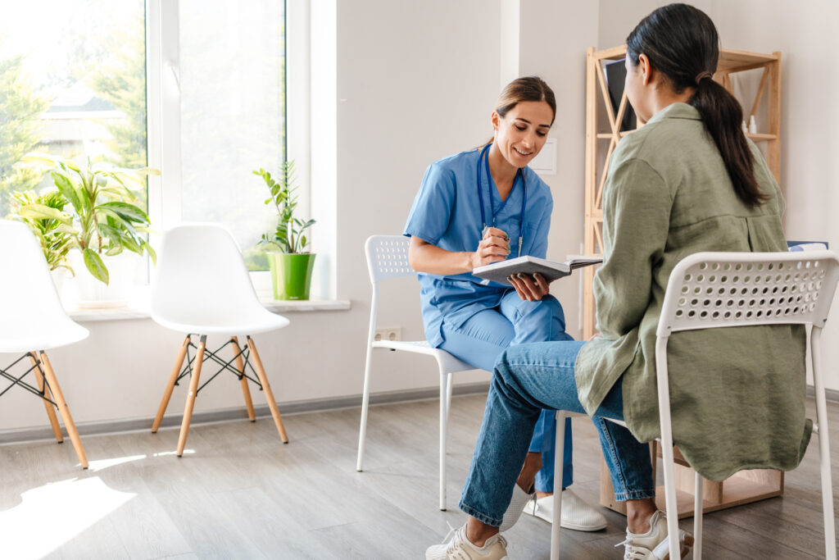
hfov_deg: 54.4
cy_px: 280
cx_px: 420
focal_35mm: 35
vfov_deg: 37.9
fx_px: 816
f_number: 3.2
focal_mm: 35
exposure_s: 1/320
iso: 800
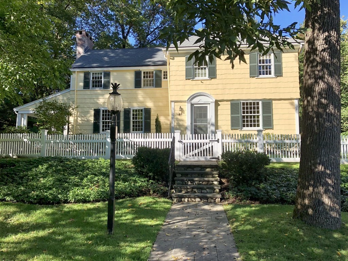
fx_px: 281
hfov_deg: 63.4
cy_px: 130
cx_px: 174
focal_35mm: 28
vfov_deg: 49.7
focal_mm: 4
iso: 20
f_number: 1.8
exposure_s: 1/1279
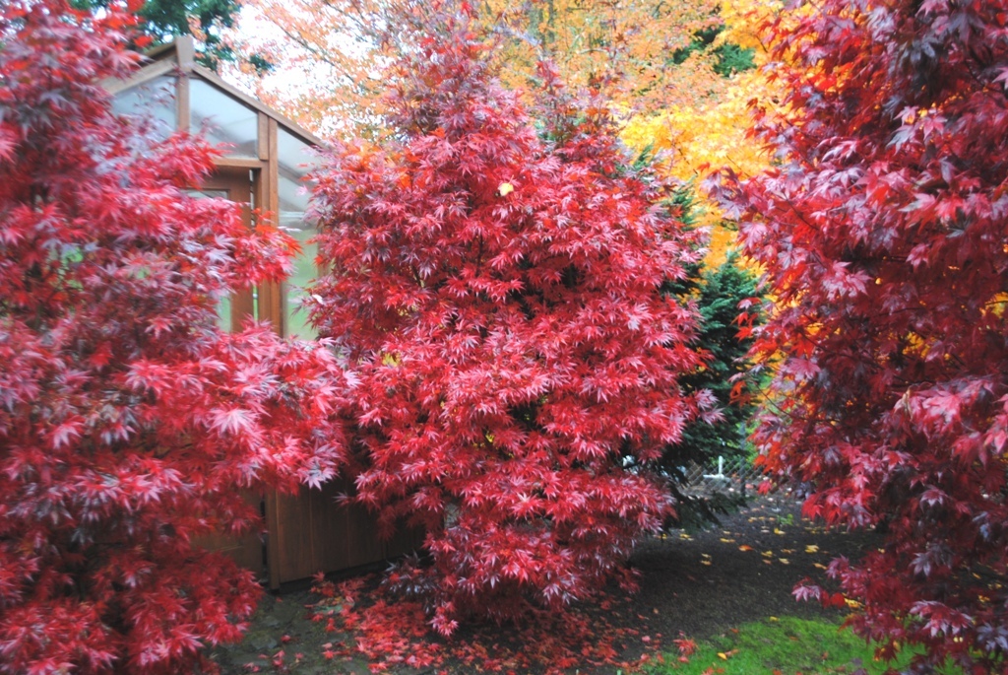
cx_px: 504
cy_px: 338
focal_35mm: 39
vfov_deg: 34.3
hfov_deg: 49.5
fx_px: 1093
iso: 200
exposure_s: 1/80
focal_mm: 26
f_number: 4.5
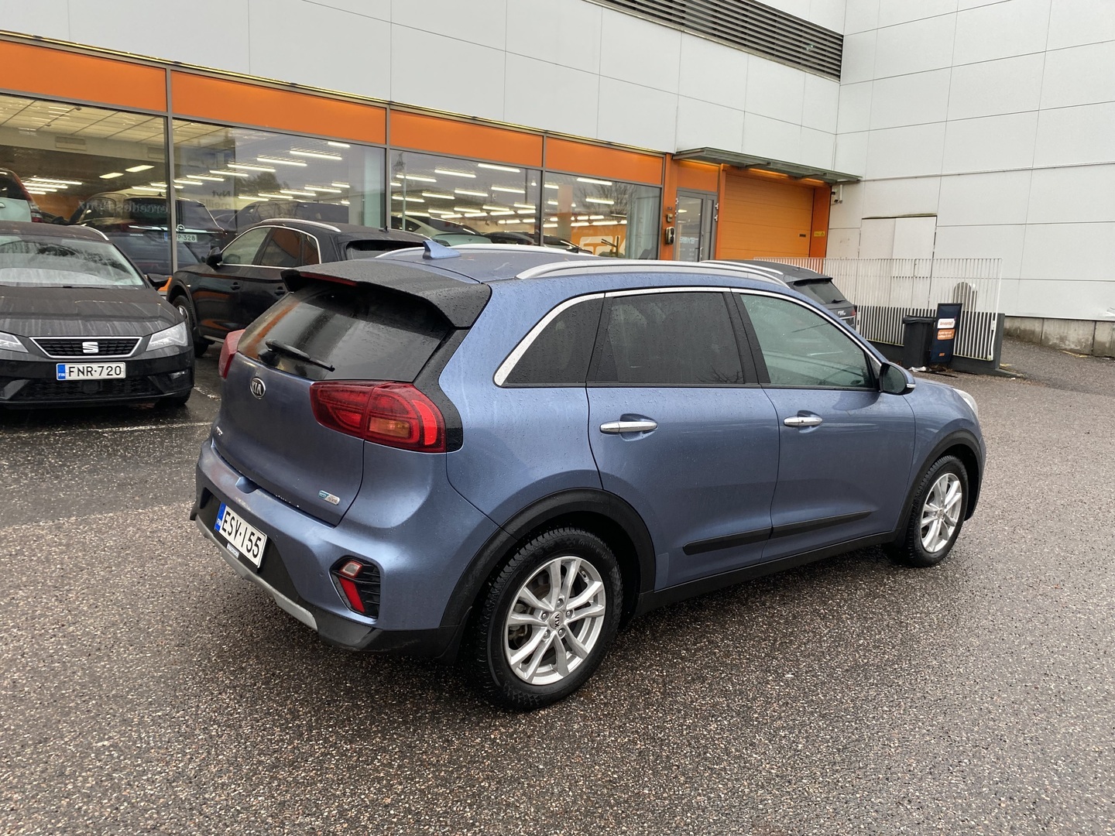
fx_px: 837
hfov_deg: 67.3
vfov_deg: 53.1
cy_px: 418
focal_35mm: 26
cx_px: 558
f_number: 1.8
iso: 125
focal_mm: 4.25
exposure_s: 1/121
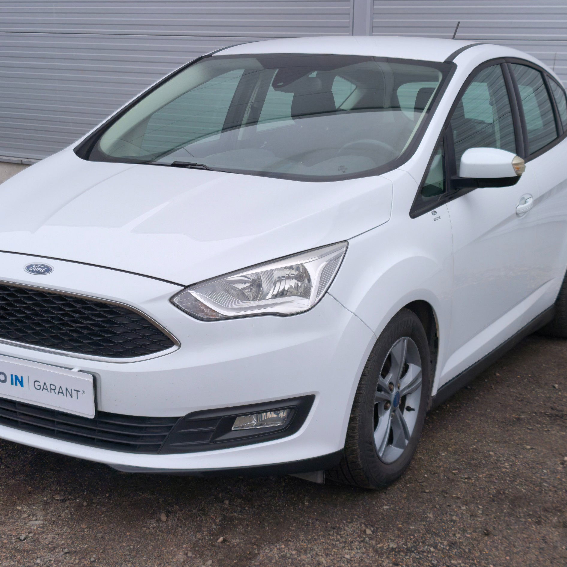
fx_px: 1019
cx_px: 269
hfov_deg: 31.1
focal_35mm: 55
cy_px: 281
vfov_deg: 31.1
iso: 50
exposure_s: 1/461
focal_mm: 6.57
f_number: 1.6
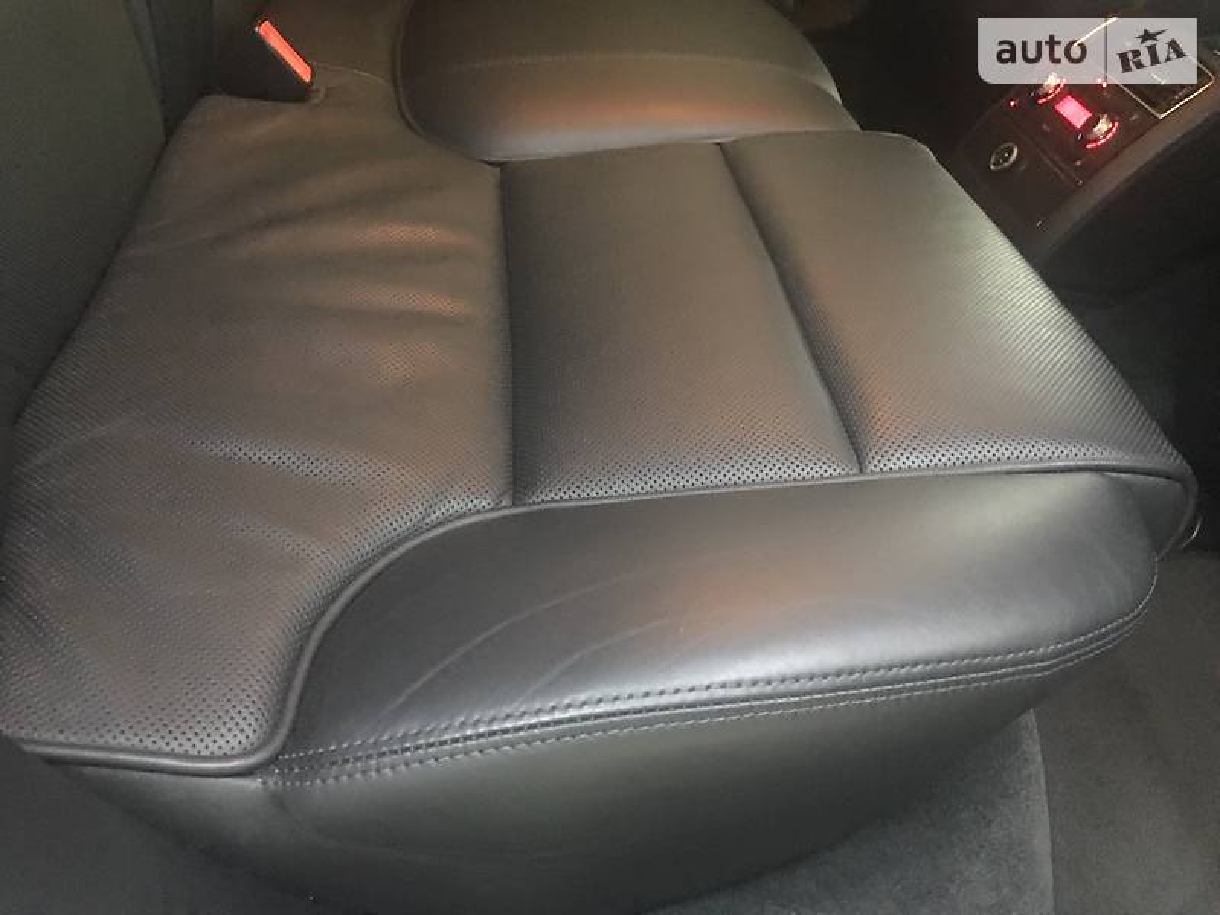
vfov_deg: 48.2
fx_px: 1022
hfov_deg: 61.7
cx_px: 610
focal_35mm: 29
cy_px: 458
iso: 160
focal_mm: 4.2
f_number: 2.2
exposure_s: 1/4
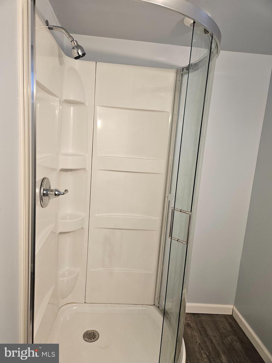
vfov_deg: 73.9
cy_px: 182
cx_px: 136
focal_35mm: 23
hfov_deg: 58.9
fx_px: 241
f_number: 1.8
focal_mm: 5.4
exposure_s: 1/120
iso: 160
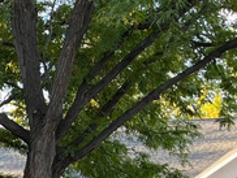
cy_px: 178
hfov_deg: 12.1
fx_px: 1001
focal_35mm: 146
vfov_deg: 10.1
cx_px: -232
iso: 40
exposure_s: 1/154
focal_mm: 5.1
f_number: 1.6
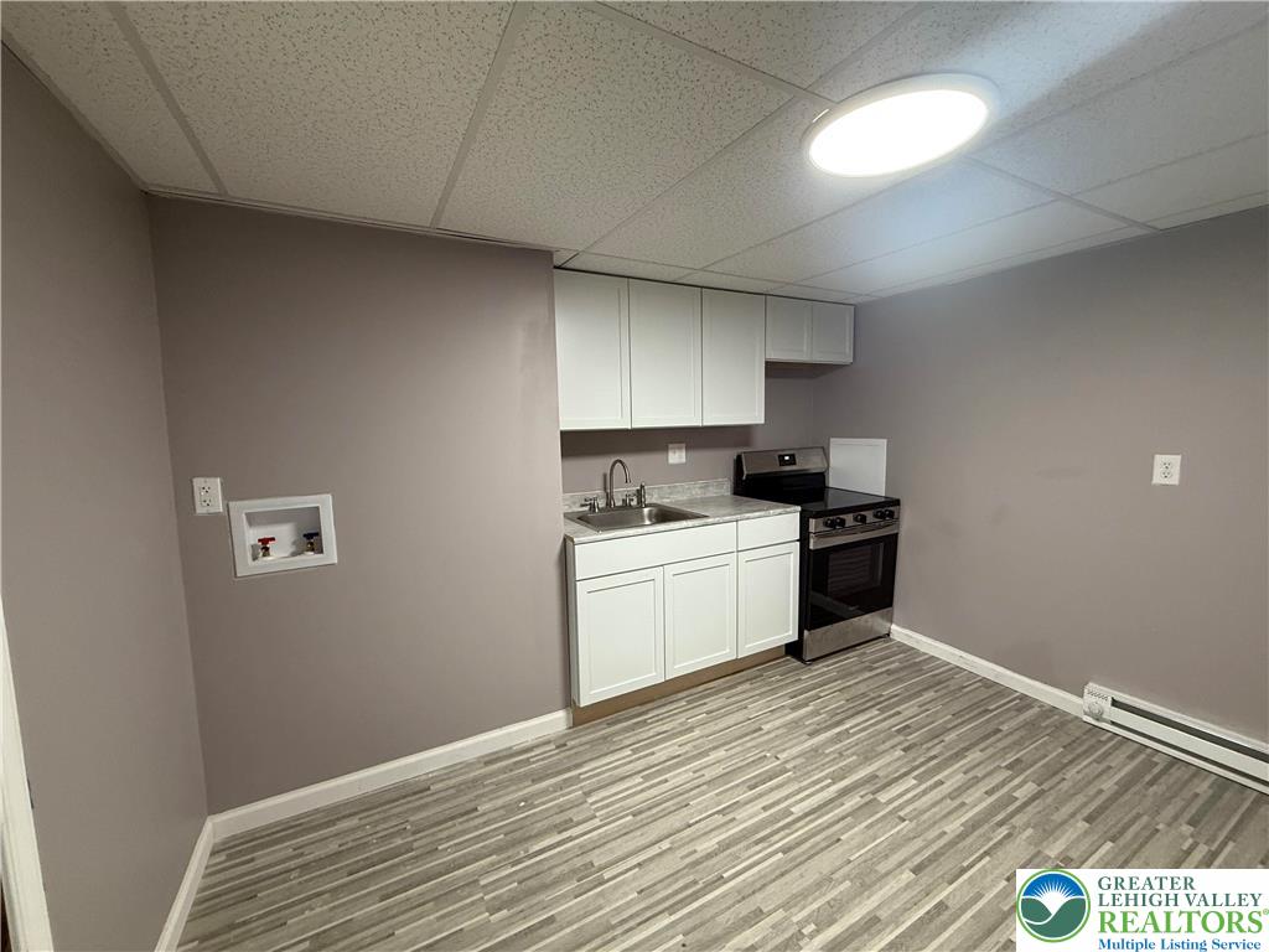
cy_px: 476
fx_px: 513
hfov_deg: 102.1
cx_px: 634
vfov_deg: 85.7
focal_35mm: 14
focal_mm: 2.22
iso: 250
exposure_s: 1/60
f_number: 2.2
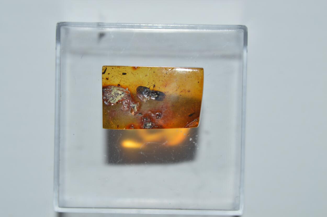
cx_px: 164
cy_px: 108
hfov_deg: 24.6
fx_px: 749
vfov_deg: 16.5
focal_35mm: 82
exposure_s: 1/60
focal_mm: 55
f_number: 8
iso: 100
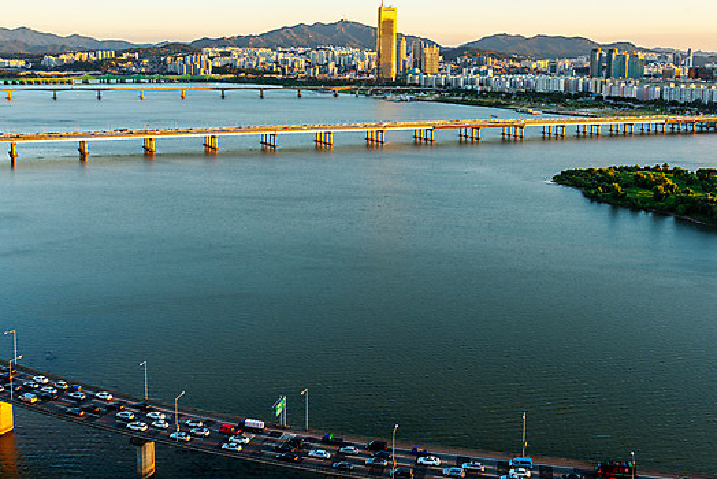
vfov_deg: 33.4
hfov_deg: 48.4
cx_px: 350
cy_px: 207
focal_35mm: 40
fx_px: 797
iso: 200
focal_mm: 35
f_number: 10
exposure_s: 1/50
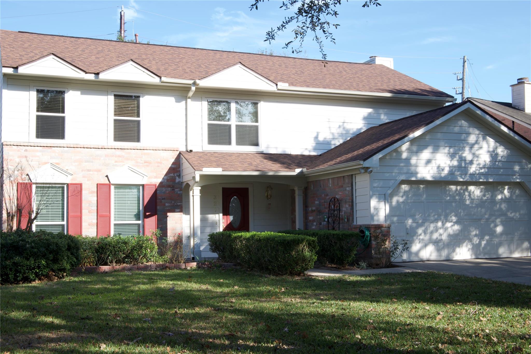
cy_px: 177
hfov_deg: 44.5
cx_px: 266
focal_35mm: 44
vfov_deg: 30.5
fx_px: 649
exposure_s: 1/13
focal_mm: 44
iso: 100
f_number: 25
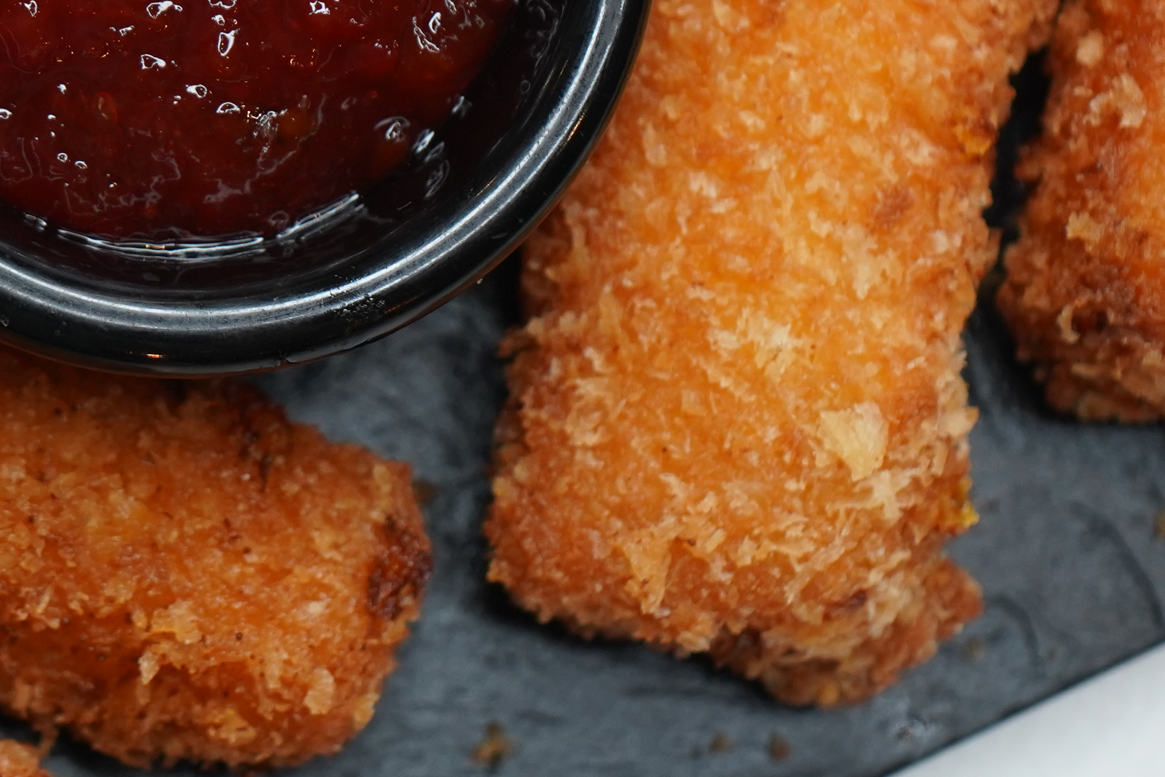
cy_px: 287
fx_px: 4821
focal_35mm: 149
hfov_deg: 13.7
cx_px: 244
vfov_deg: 9.2
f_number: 5
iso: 1600
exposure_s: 1/160
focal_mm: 57
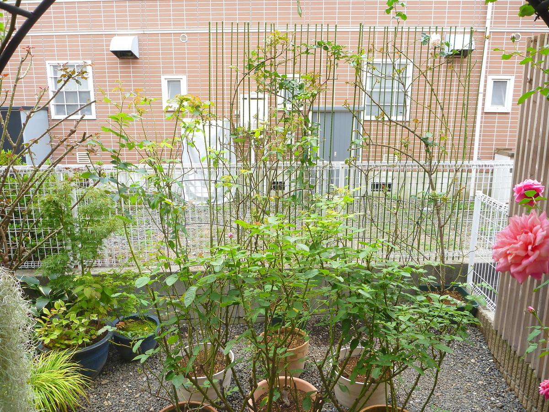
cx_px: 274
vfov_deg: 49.7
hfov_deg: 63.4
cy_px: 206
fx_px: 444
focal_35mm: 28
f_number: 3.3
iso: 80
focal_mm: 4.9
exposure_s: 1/60
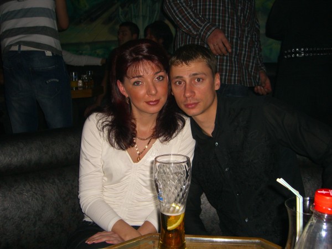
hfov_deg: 49.0
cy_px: 124
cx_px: 166
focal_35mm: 38
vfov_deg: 37.7
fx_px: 364
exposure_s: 1/60
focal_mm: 7.9
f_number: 2.8
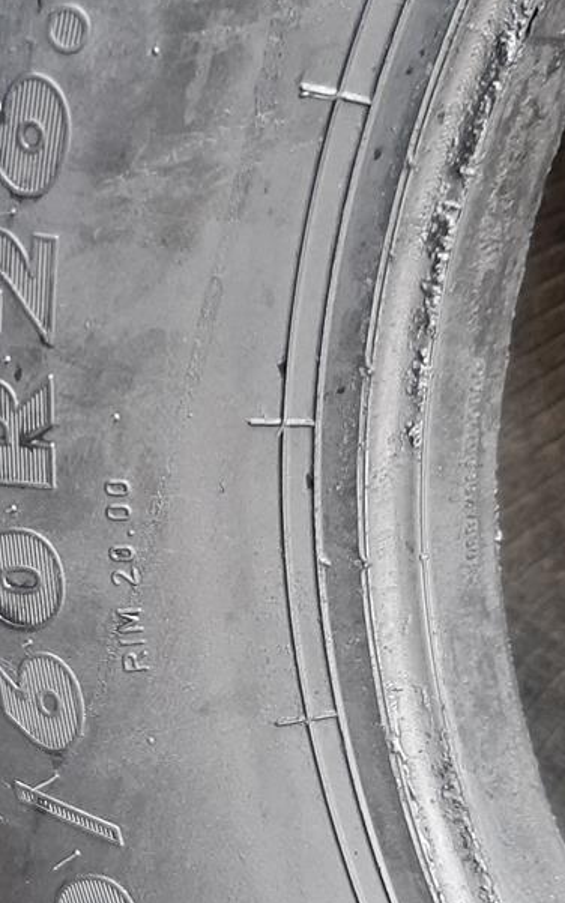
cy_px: 500
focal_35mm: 55
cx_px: 111
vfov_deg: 36.8
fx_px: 1354
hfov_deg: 23.2
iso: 200
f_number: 1.7
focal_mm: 3.93
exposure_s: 1/33
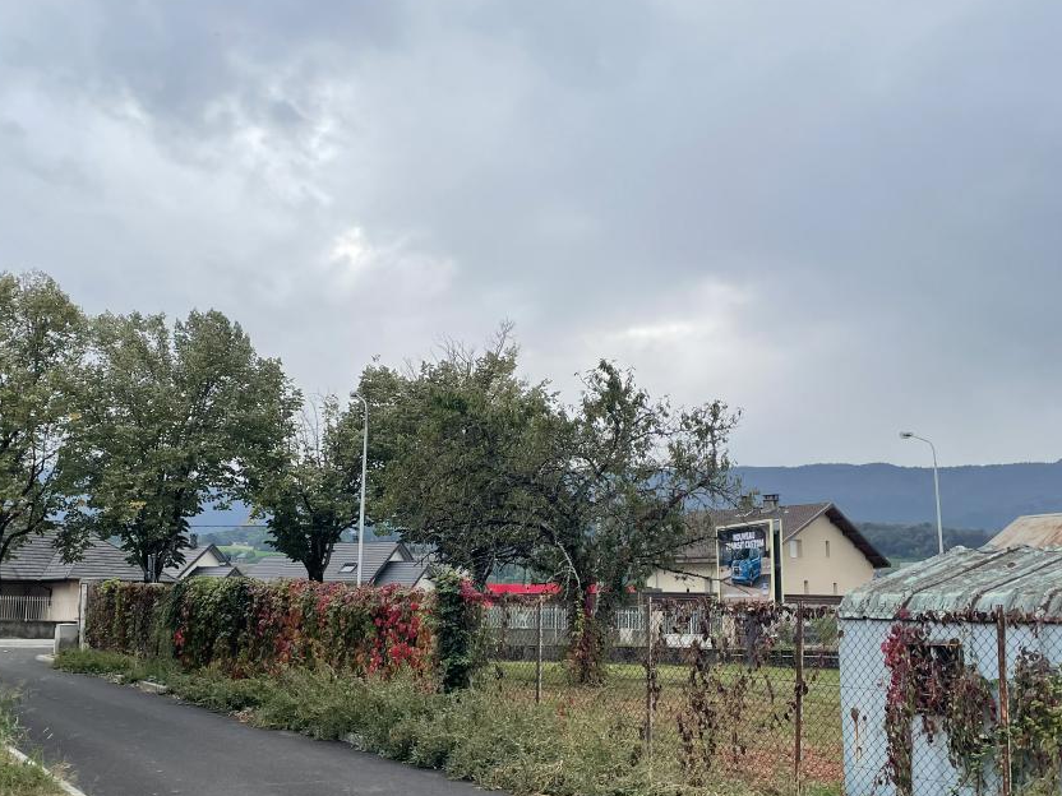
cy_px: 454
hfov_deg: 46.6
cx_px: 431
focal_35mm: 40
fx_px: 1227
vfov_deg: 35.9
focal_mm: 4.2
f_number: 1.6
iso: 32
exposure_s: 1/759
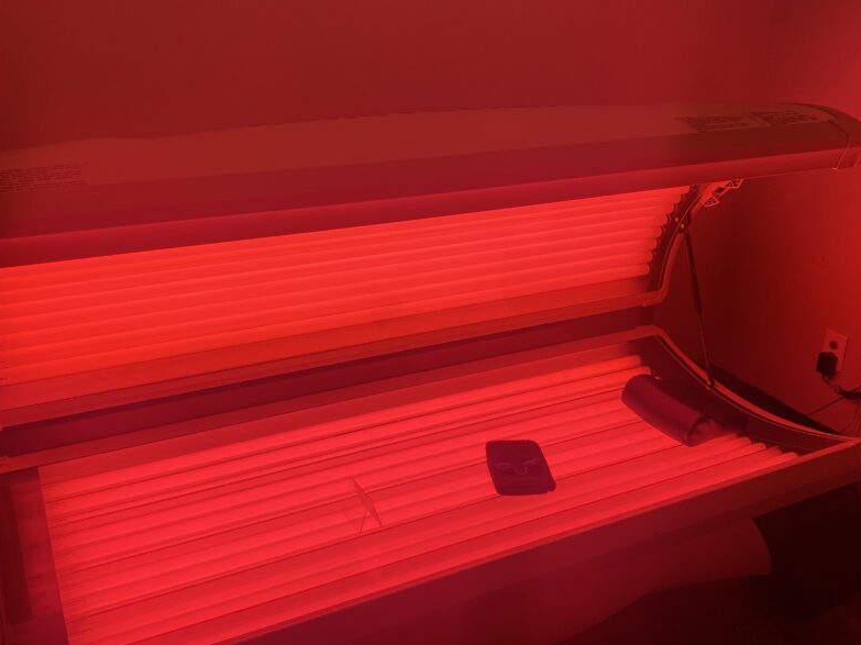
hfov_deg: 53.9
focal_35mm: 34
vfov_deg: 41.8
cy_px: 325
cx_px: 398
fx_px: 846
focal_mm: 4.25
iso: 32
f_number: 1.8
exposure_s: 1/1395
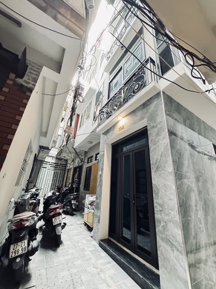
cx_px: 108
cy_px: 144
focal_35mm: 14
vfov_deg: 102.1
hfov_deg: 85.7
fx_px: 116
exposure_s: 1/50
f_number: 2.2
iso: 1250
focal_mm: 2.22
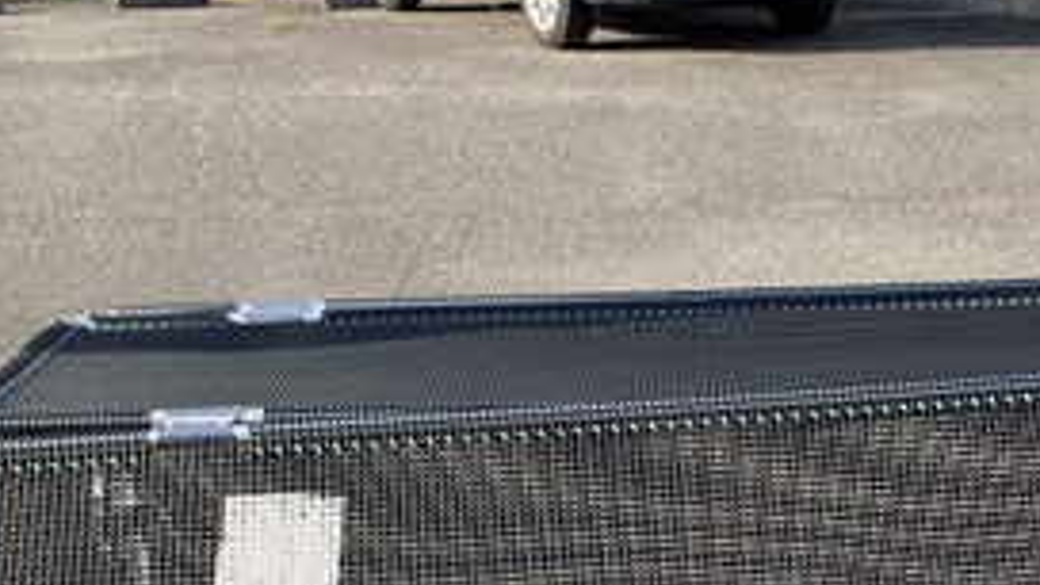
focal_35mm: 73
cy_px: 885
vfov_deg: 15.3
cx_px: 929
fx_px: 2013
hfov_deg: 27.9
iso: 25
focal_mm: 4.25
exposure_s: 1/520
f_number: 1.8
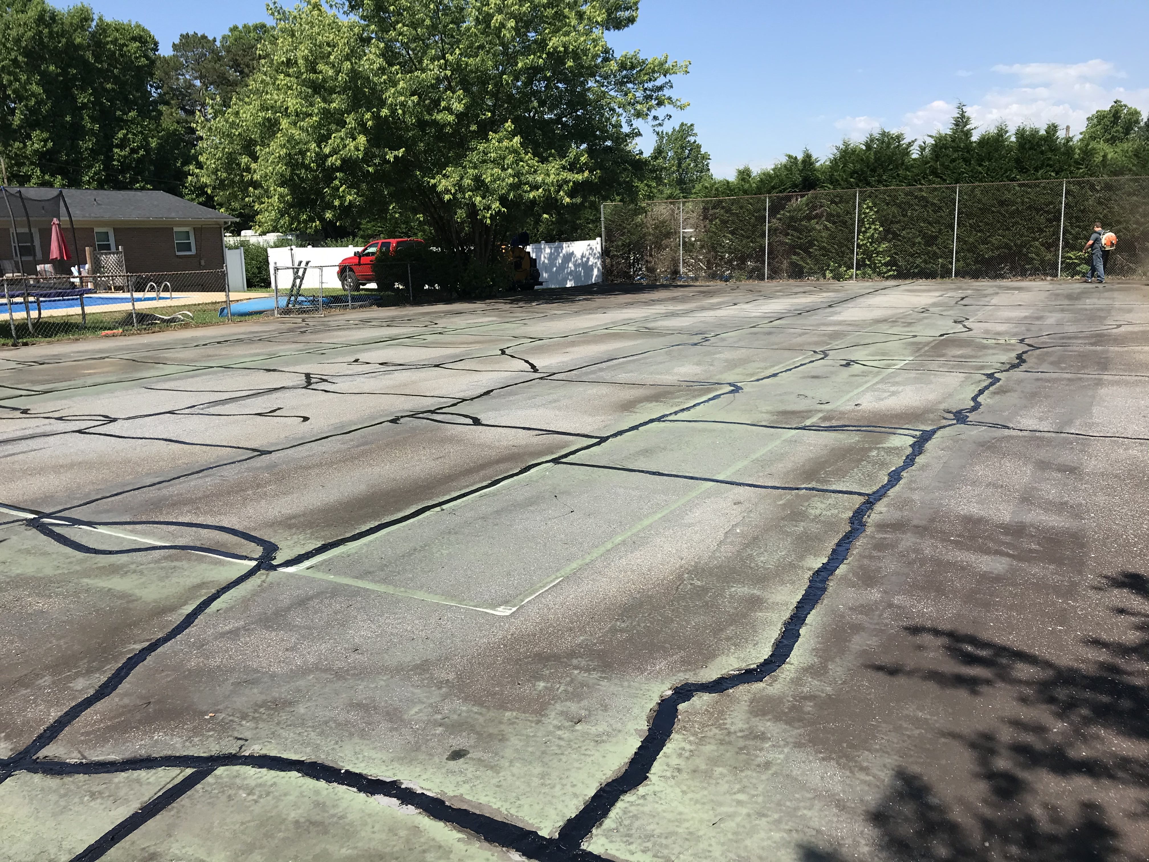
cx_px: 574
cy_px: 431
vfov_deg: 49.7
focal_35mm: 28
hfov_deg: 63.4
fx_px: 929
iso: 20
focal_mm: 3.99
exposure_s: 1/1842
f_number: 1.8
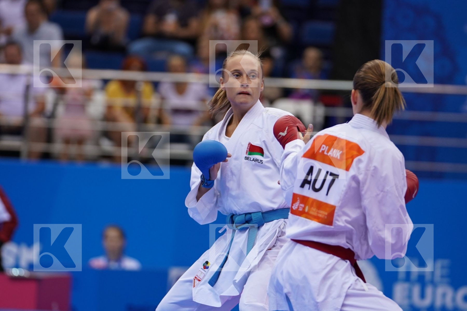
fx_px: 3515
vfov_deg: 5.1
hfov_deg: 7.6
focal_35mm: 271
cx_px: 234
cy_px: 156
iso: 1000
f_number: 2.8
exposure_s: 1/1000
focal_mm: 181
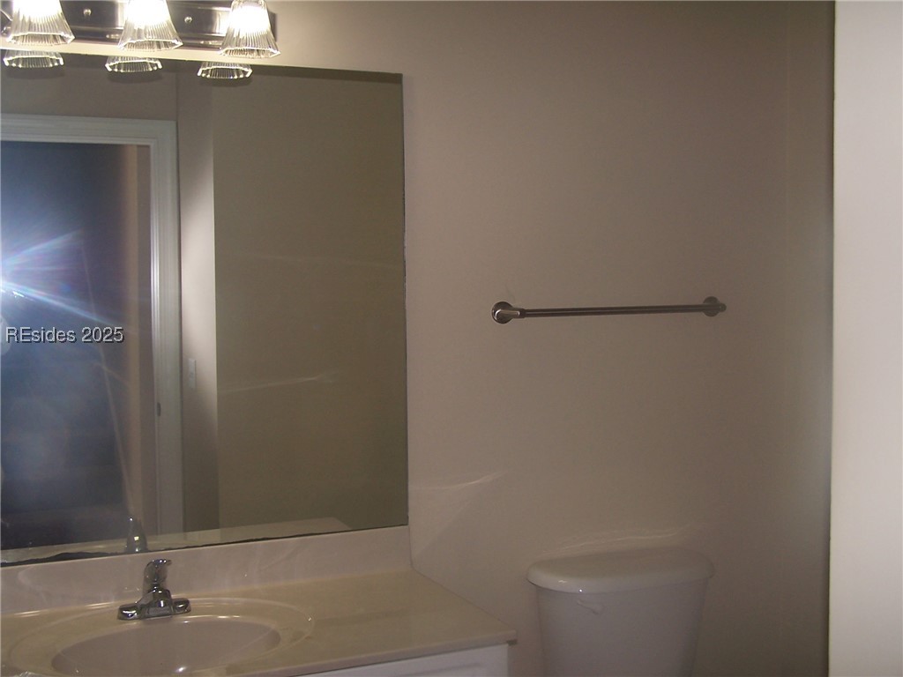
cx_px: 452
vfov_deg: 36.0
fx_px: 1043
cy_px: 338
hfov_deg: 46.8
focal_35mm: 40
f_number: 2.8
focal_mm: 6.7
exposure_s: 1/60
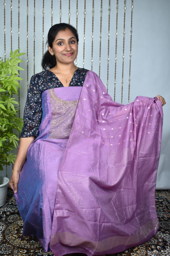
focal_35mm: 38
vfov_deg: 51.3
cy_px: 128
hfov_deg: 35.5
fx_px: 266
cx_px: 85
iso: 200
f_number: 4
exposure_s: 1/50
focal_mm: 25
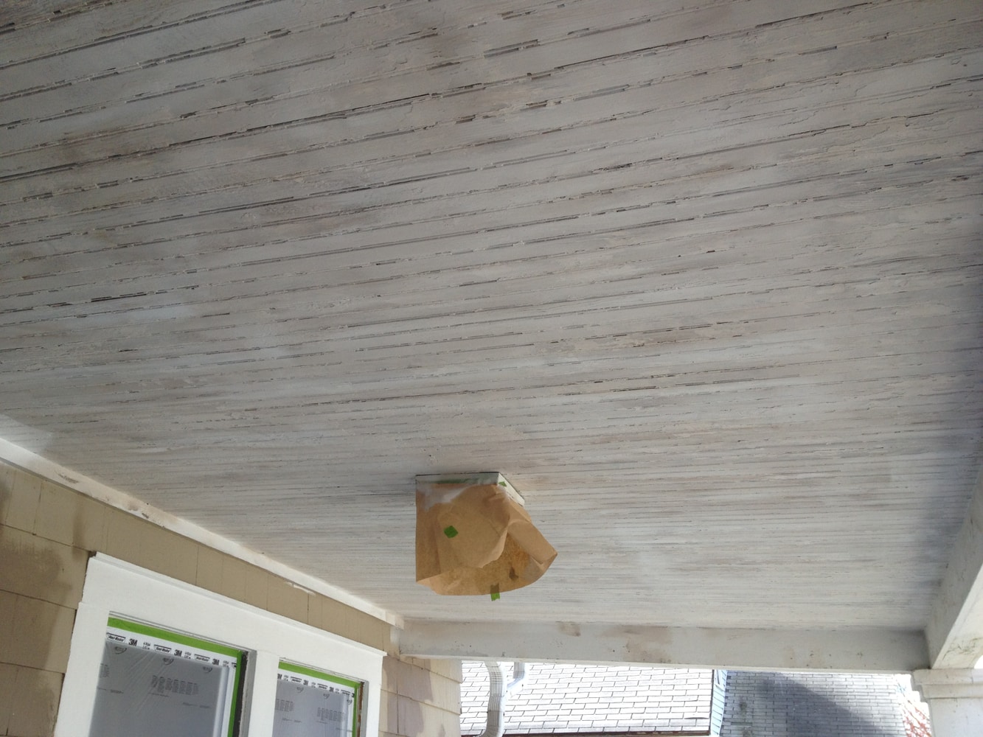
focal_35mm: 35
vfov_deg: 40.7
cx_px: 492
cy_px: 368
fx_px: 994
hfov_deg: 52.6
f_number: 2.4
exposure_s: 1/330
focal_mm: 4.28
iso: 64
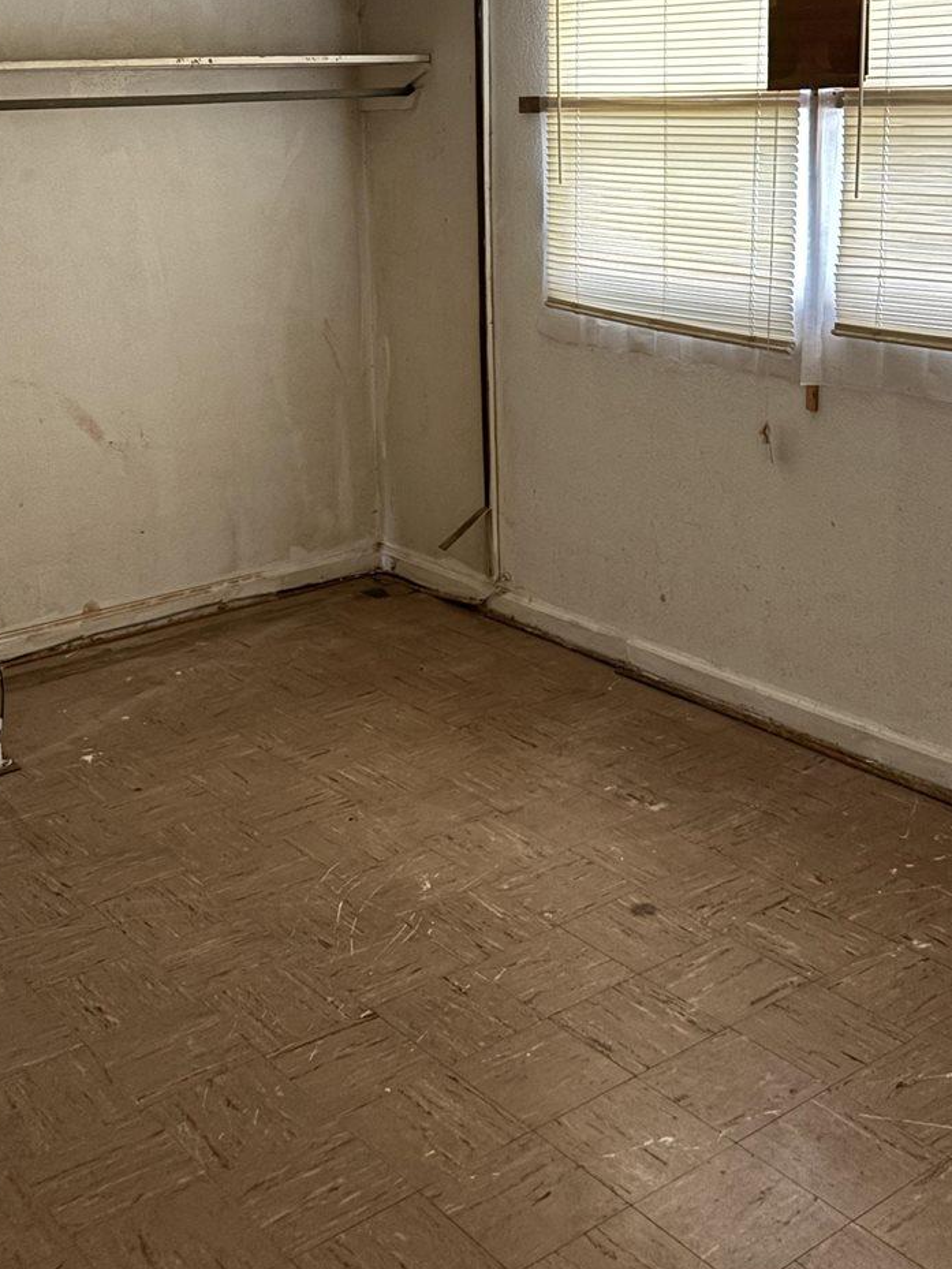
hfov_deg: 33.6
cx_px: 438
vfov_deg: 43.3
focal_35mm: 43
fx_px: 1576
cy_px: 429
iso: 1250
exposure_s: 1/26
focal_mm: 5.96
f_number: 1.6
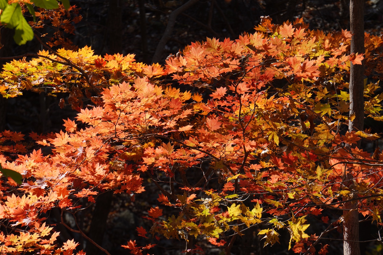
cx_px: 192
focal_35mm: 316
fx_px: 3361
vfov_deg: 4.3
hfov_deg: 6.5
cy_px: 127
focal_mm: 210
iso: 100
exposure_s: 1/60
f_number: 11
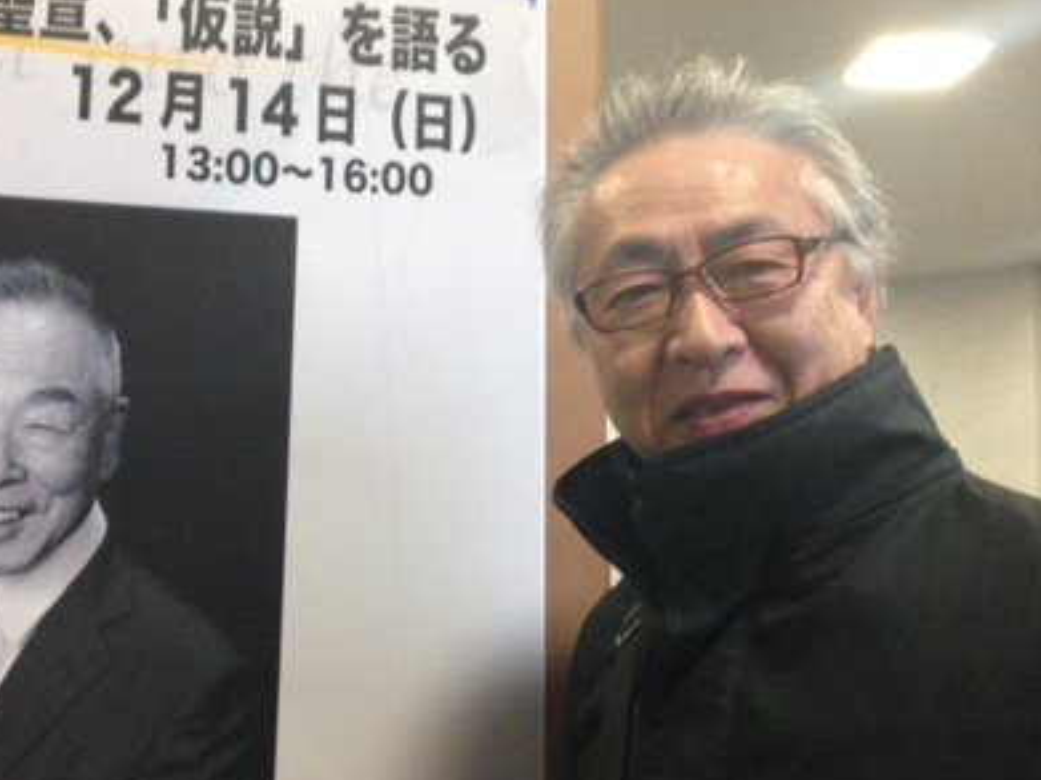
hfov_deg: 35.5
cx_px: 450
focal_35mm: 54
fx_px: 1623
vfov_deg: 27.0
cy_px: 437
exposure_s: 1/20
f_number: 2.4
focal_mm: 4.12
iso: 200
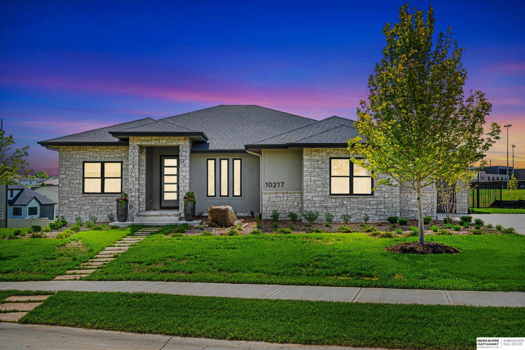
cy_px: 175
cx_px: 262
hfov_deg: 54.4
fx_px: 510
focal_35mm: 35
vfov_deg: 37.9
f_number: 9
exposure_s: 1/1250
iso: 400
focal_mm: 35
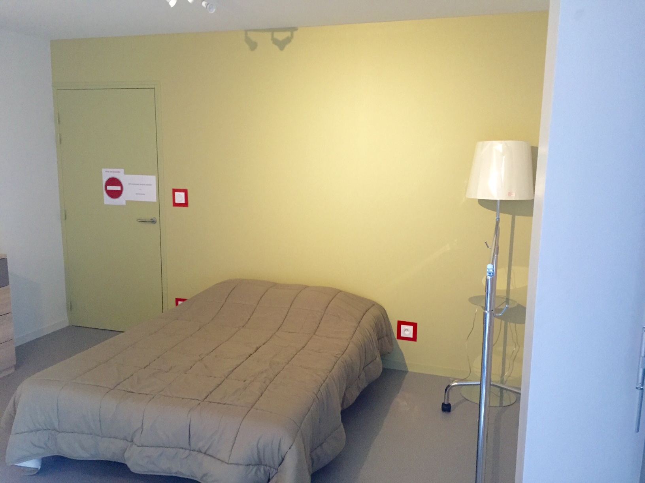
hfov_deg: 61.7
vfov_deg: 48.2
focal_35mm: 29
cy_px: 242
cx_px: 322
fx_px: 540
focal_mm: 4.15
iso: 250
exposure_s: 1/20
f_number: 2.2
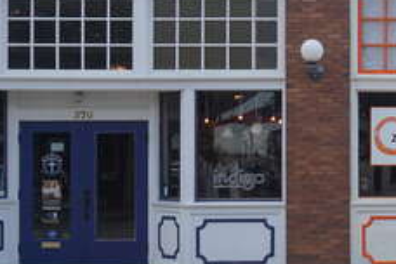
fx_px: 1218
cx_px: 538
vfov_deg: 12.4
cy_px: 121
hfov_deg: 17.2
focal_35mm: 111
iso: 100
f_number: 8
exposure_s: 1/125
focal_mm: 21
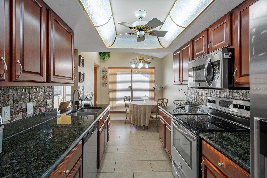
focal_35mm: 17
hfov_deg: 93.3
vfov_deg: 70.4
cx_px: 134
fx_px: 126
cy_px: 89
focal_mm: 17
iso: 320
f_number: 8
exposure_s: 1/1.67
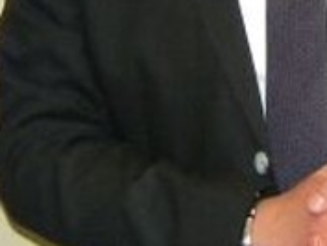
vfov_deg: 8.4
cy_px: -117
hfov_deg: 10.3
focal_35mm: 174
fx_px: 1645
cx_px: 684
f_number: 3.8
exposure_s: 1/30
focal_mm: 7.3
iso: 400
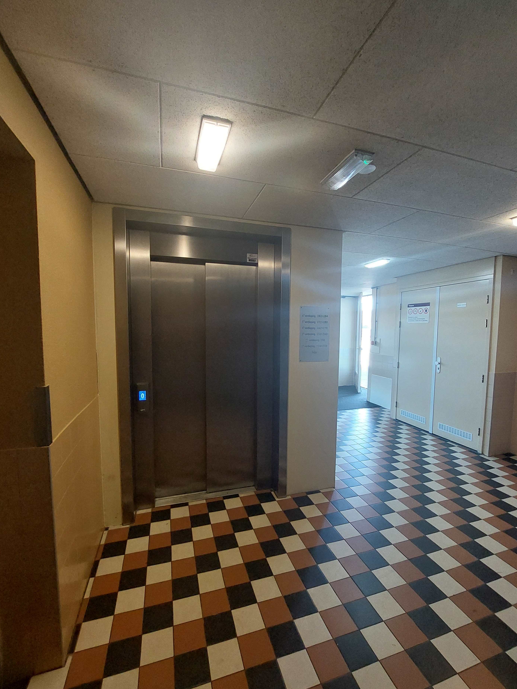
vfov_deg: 102.1
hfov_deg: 85.7
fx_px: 279
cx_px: 261
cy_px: 347
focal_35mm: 14
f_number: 2.2
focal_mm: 1.74
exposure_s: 1/33
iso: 320
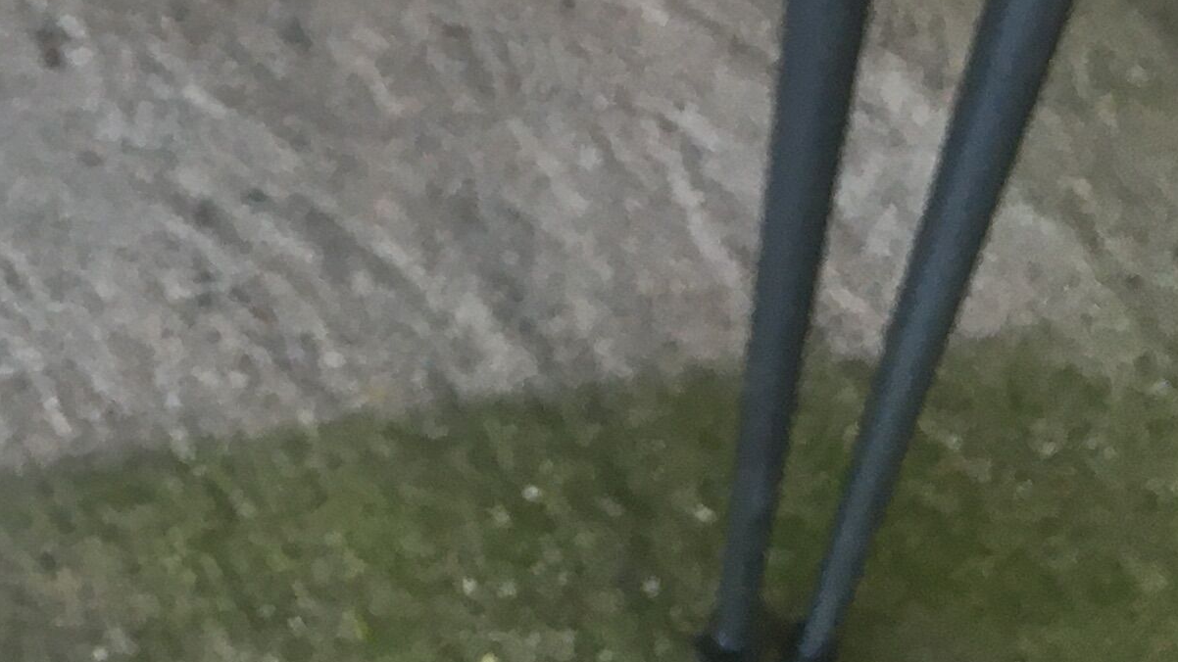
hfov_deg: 18.4
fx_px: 3311
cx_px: -458
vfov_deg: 10.5
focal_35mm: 106
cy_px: -686
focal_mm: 4.15
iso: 25
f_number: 2.2
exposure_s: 1/33
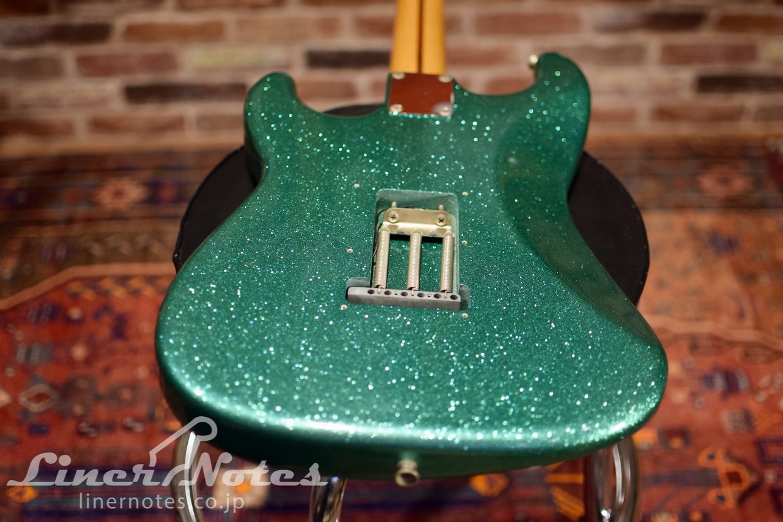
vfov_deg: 25.8
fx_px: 1142
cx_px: 392
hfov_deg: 37.8
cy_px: 261
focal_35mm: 52
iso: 400
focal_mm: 35
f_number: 1.8
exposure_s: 1/200
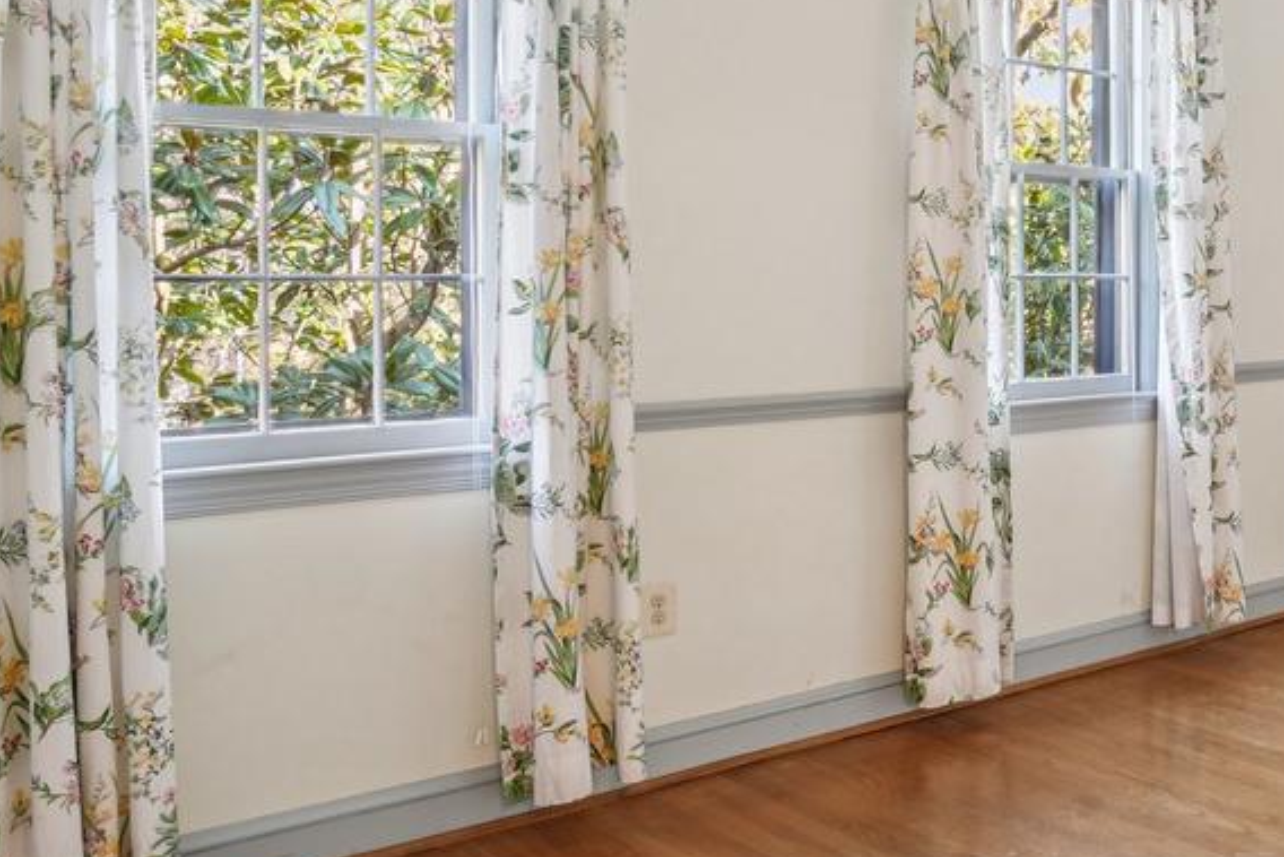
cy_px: 274
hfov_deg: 42.9
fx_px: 1356
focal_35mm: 38
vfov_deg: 34.7
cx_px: 1313
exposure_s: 1/3.33
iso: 100
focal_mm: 10
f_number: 7.1
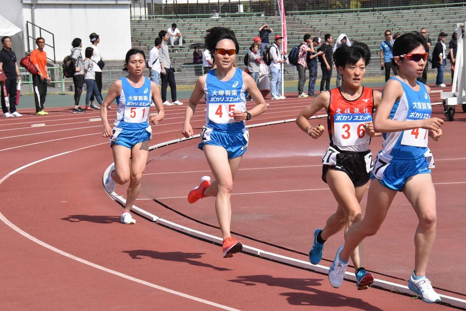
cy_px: 156
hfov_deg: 13.0
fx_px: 2039
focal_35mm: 158
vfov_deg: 8.7
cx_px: 233
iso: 4000
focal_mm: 105
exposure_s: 1/3200
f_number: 14
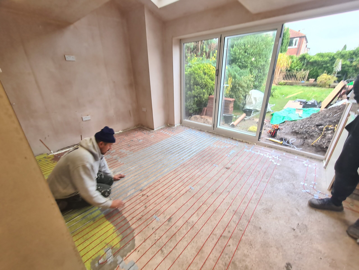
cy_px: 135
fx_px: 135
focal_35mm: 13
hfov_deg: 106.2
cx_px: 180
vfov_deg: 89.9
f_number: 2.2
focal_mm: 2.2
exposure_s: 1/50
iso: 64
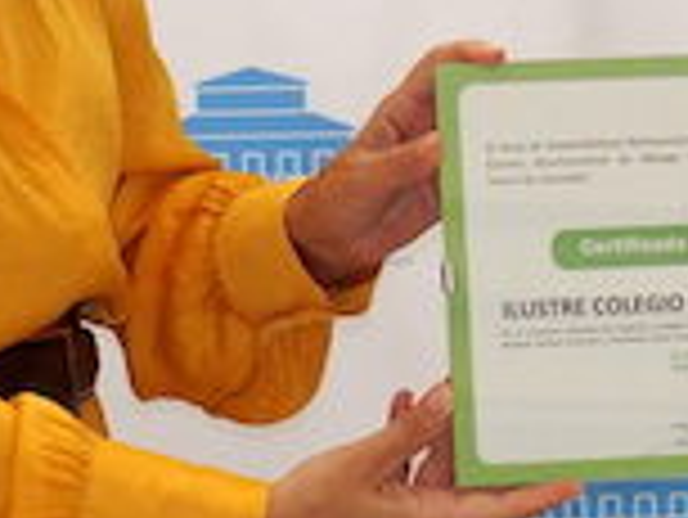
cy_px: 140
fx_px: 4376
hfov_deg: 9.0
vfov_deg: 6.8
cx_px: 585
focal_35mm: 220
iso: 400
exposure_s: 1/50
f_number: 2.8
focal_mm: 9.8
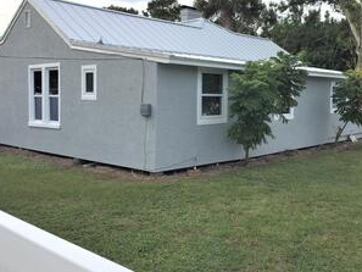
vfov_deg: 36.7
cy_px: 112
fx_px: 408
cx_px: 229
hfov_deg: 47.4
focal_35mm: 39
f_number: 2.2
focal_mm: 4.15
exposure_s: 1/824
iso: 32
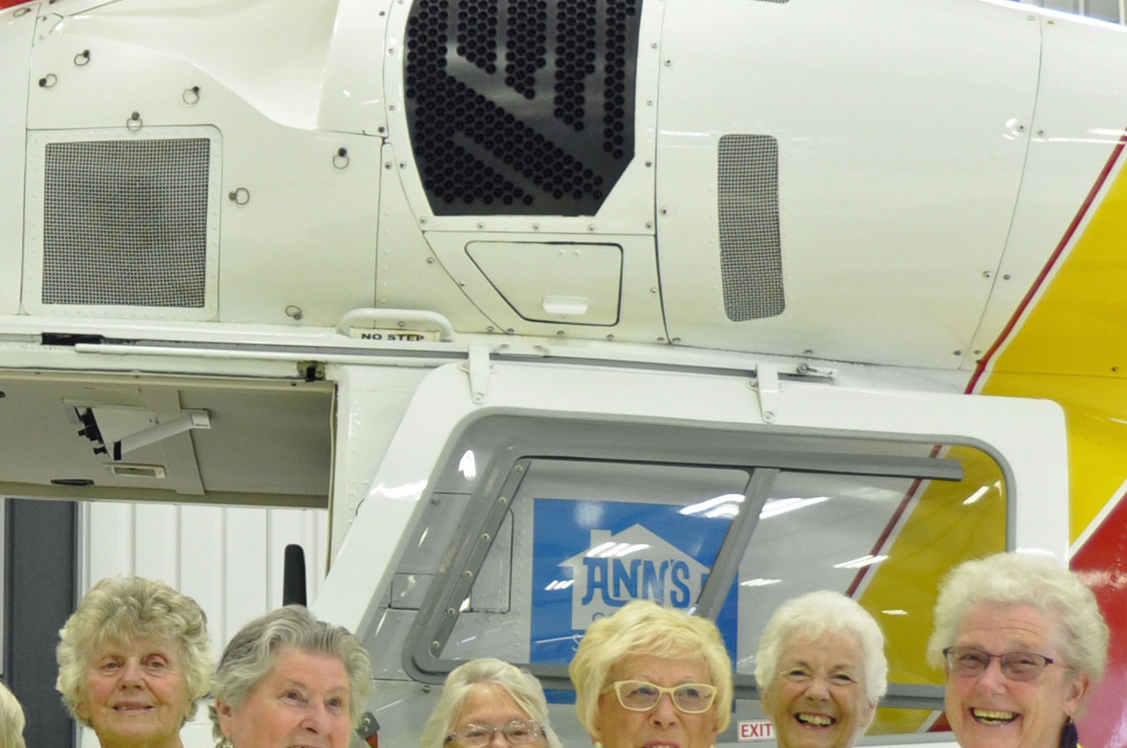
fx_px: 3814
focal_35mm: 122
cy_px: 820
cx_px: 180
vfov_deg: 11.1
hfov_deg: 16.6
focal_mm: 26
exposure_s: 1/100
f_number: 4.5
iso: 400
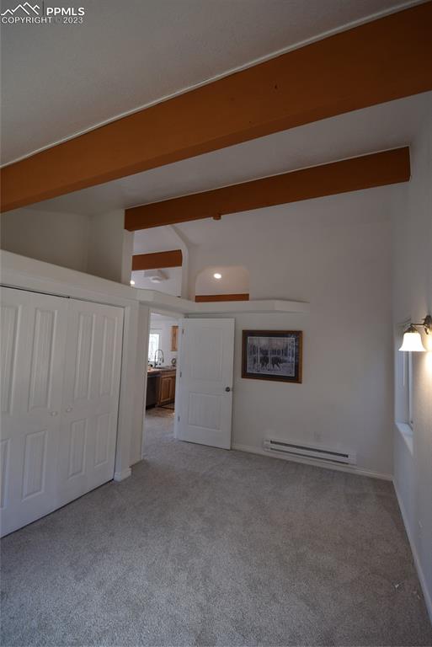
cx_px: 216
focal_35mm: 15
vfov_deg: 100.4
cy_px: 324
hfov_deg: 77.4
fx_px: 270
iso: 400
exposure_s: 1/100
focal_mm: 10
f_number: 5
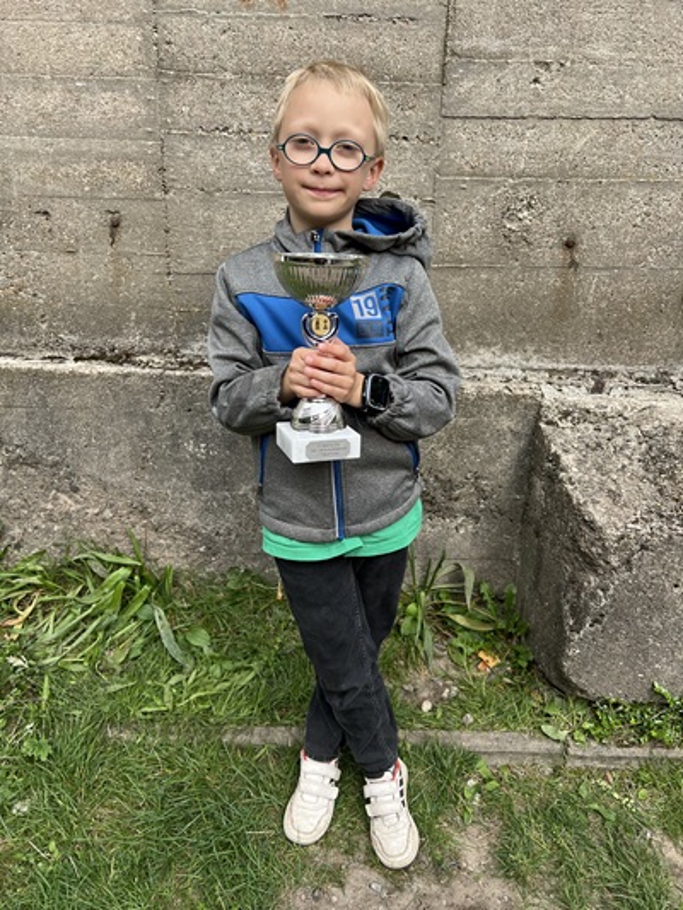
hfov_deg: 53.1
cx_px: 342
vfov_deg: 67.3
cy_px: 455
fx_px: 684
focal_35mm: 26
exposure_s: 1/575
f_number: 1.5
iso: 50
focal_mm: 5.7
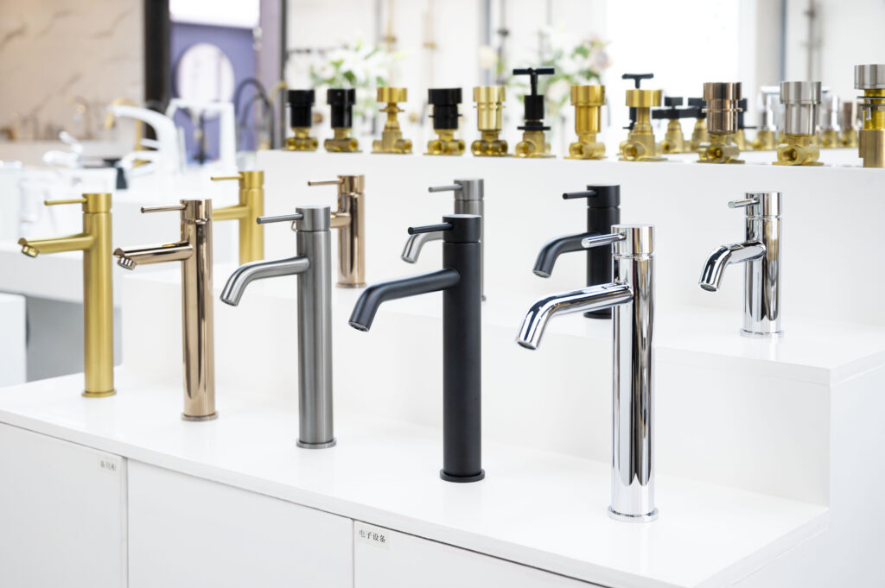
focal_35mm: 49
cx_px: 442
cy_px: 294
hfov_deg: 40.4
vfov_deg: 27.5
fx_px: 1204
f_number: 4
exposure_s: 1/125
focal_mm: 49
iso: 800
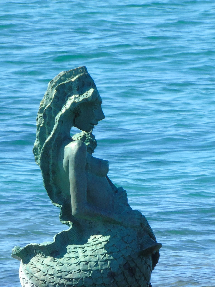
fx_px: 12200
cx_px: 93
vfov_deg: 1.3
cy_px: 230
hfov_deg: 1.0
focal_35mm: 1473
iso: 80
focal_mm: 129
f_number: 6
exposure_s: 1/125
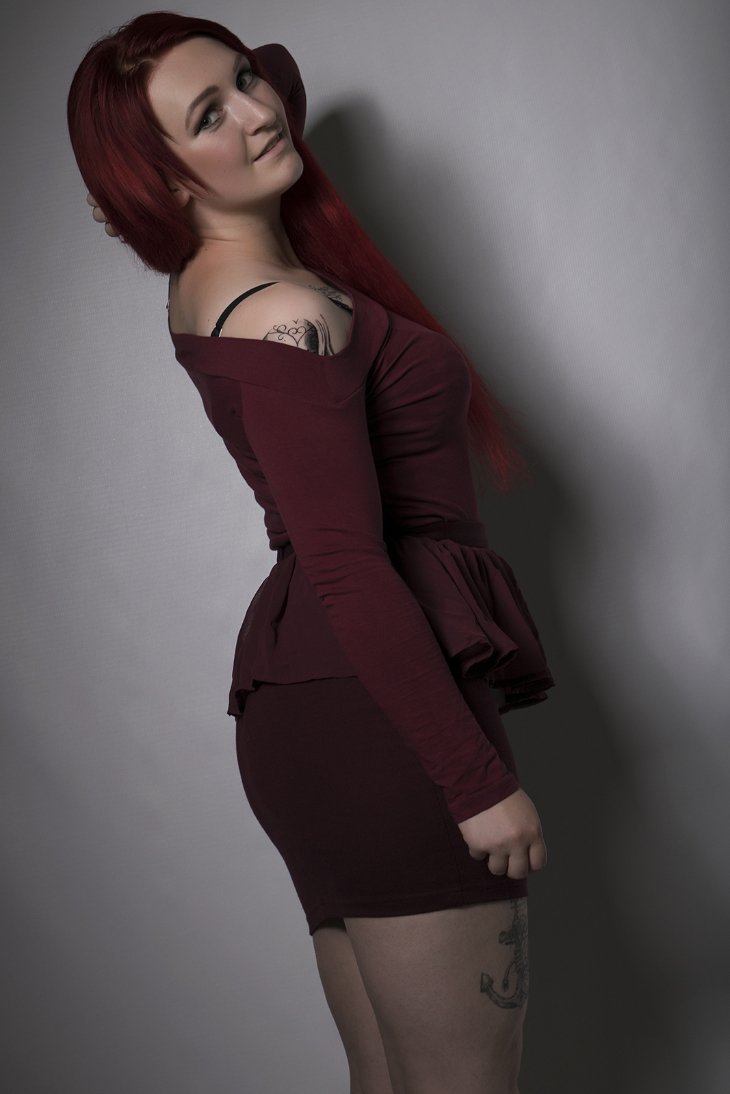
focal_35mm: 82
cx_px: 365
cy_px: 547
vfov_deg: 24.6
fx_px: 2509
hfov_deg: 16.6
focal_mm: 55
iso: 100
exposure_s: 1/200
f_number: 10
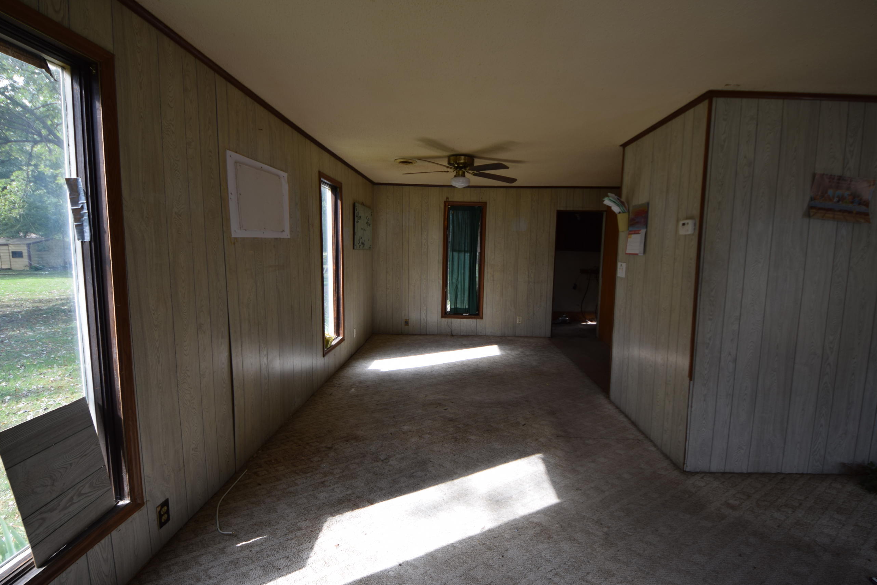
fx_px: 341
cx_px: 452
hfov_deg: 104.2
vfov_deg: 81.1
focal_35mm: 14
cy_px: 275
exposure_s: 1/80
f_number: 4.5
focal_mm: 8
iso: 100
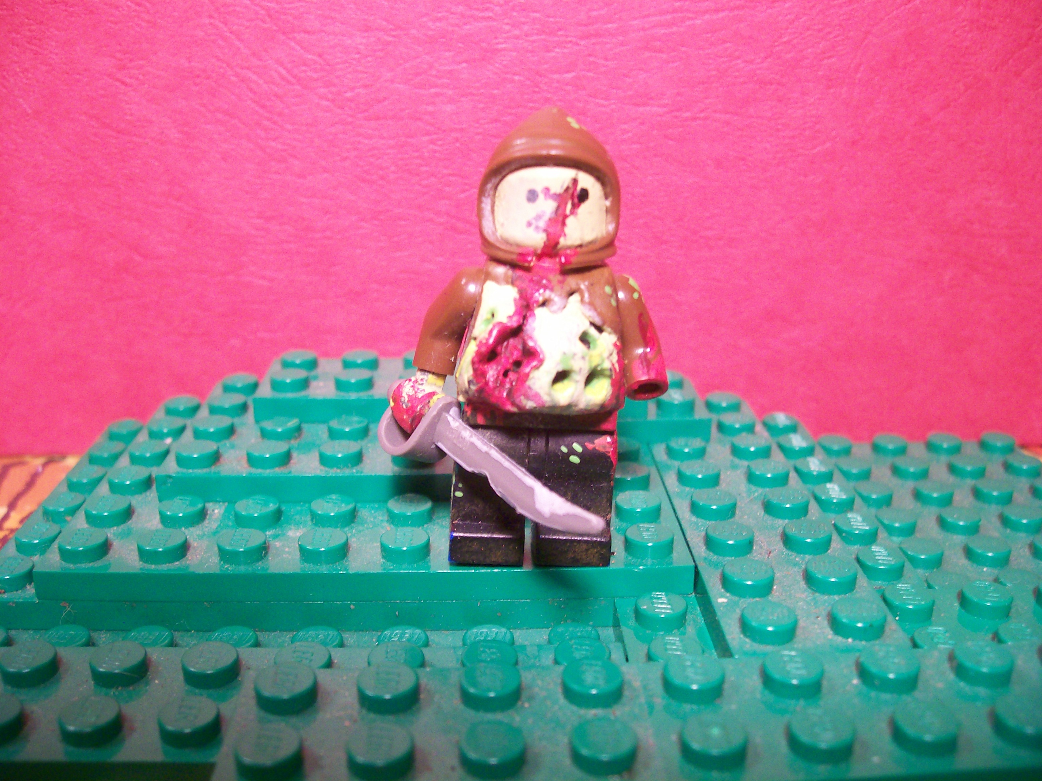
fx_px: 1054
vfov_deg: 40.7
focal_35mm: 35
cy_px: 390
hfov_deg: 52.6
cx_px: 521
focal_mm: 5.8
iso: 160
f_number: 2.8
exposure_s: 1/11
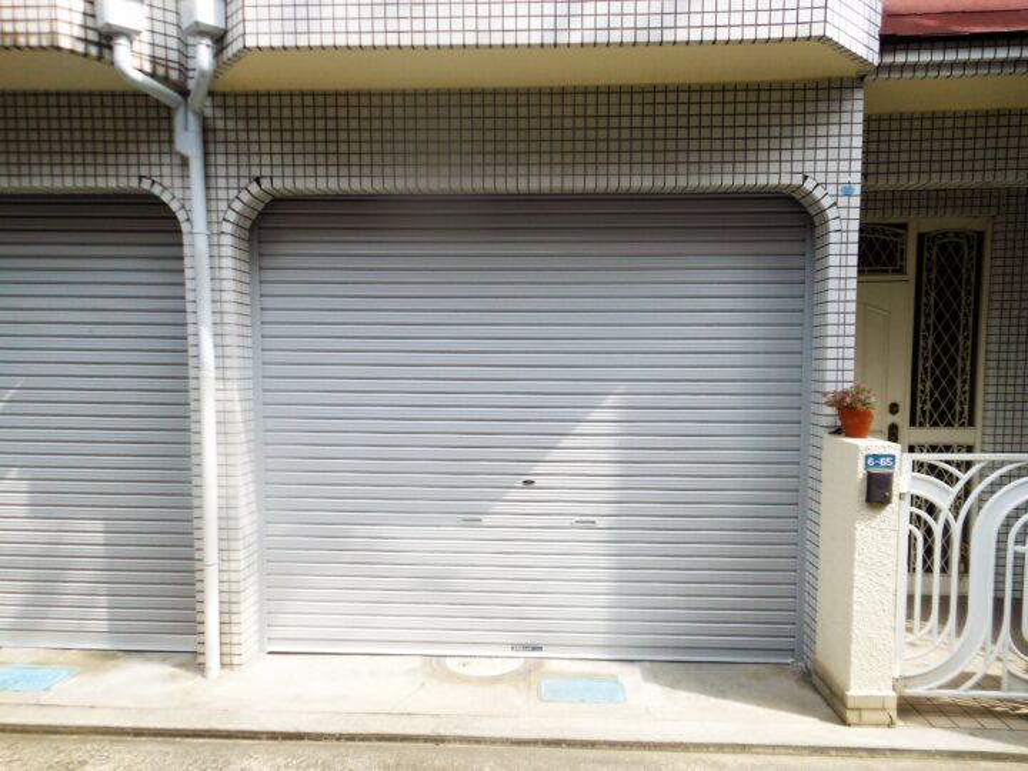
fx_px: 742
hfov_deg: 69.4
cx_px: 514
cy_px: 386
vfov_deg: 54.9
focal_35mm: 25
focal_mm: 4.5
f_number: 3.2
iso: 80
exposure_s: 1/320
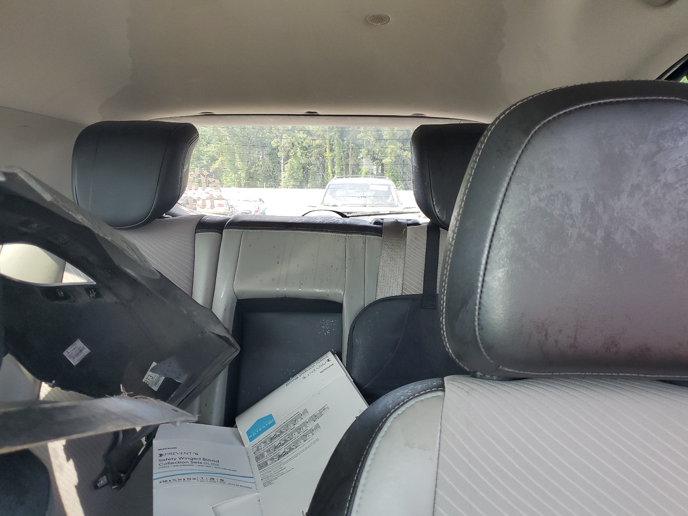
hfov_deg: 65.3
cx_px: 350
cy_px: 264
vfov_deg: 51.4
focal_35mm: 27
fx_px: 537
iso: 74
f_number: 1.5
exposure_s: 1/120
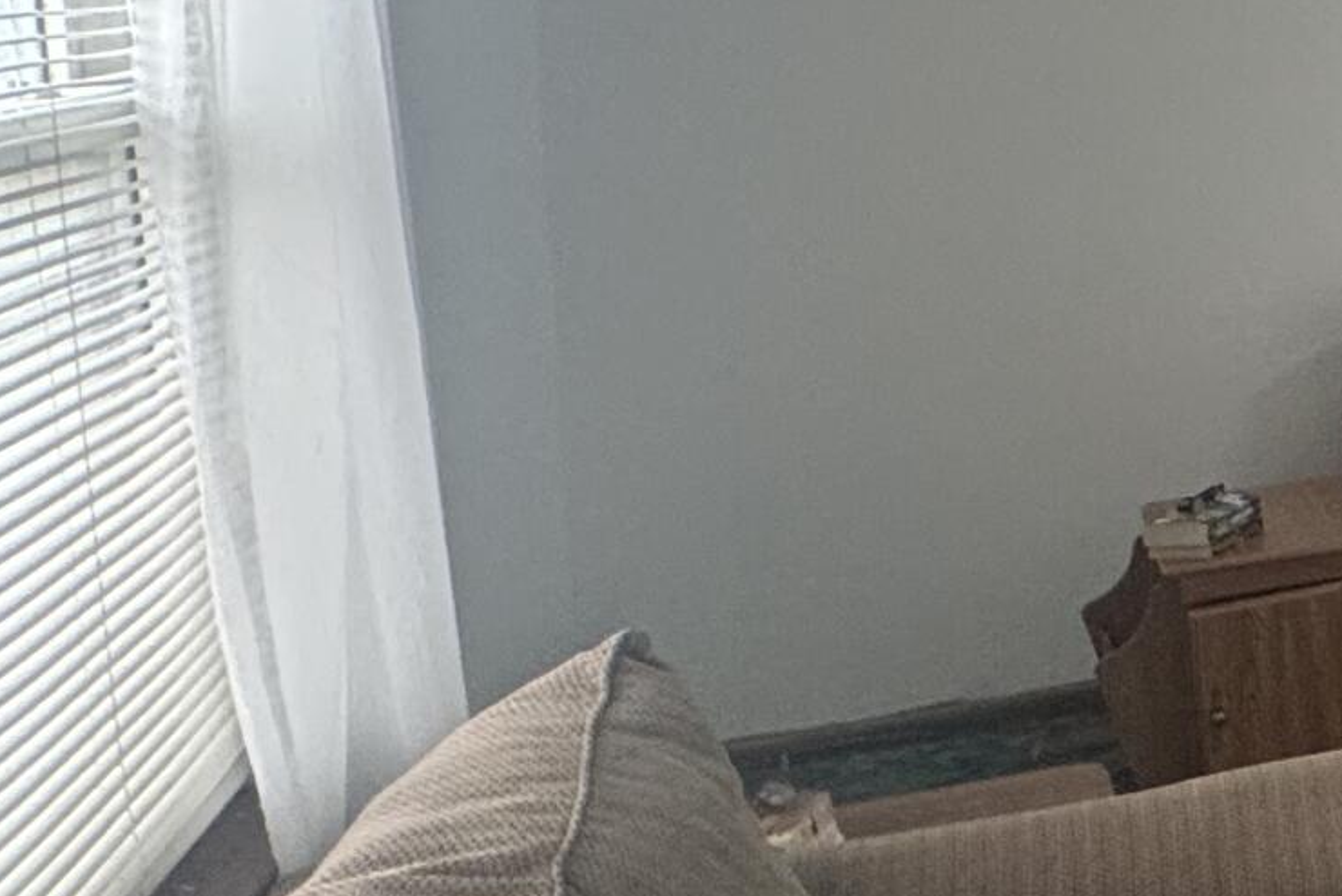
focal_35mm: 59
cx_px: 2537
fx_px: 2200
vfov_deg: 22.4
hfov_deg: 20.6
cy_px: 76
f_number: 2.2
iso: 200
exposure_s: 1/120
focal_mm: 2.22
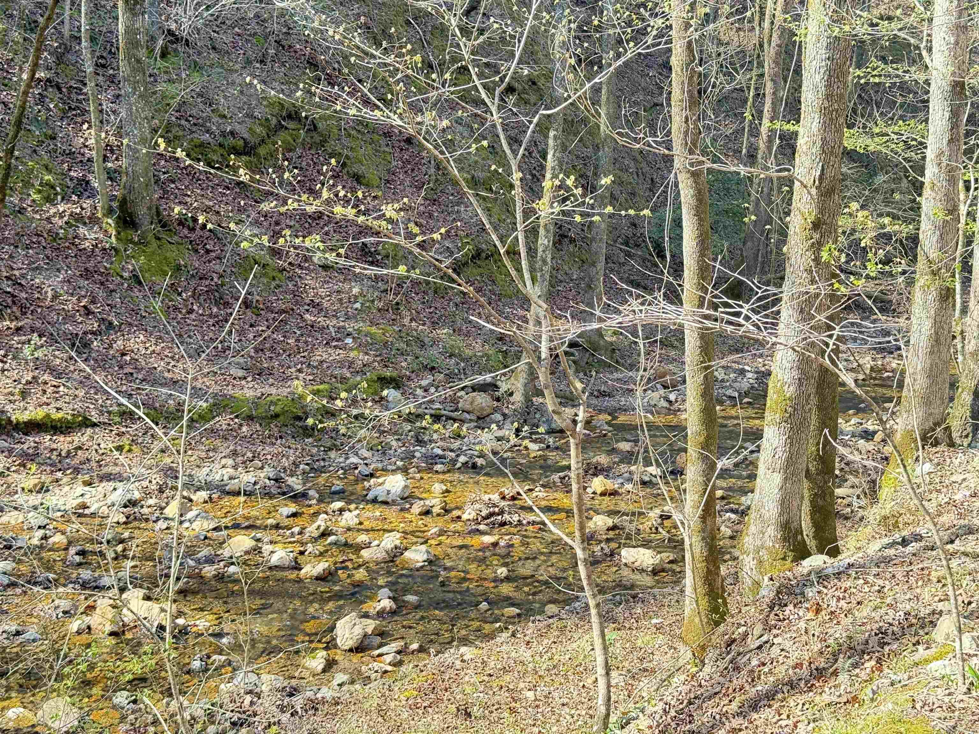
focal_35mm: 48
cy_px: 367
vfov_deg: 30.3
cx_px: 490
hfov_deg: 39.7
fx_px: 1358
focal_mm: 6.76
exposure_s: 1/233
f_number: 1.78
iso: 100
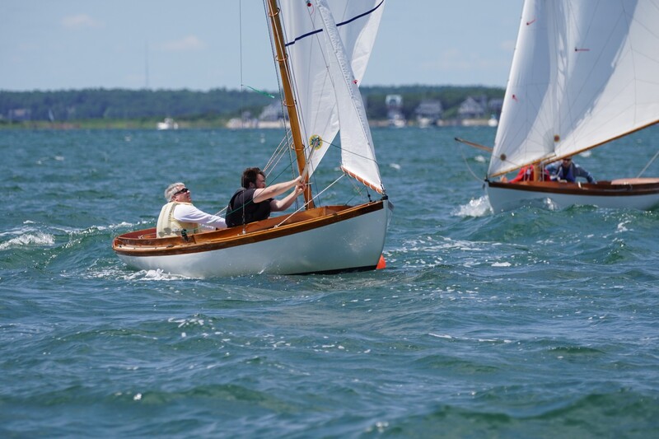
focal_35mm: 412
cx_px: 330
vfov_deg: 3.3
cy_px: 220
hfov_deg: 5.0
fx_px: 7549
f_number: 5.6
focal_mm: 275
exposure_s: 1/1600
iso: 250
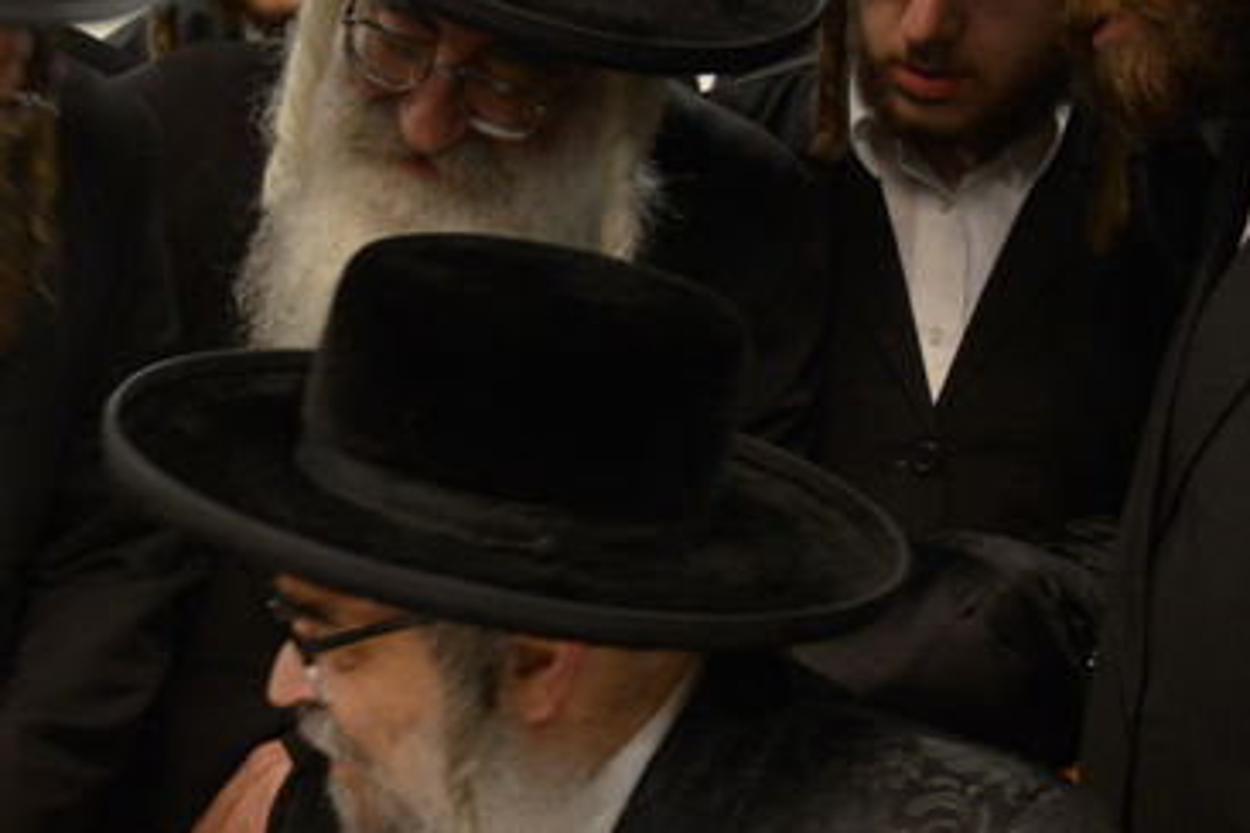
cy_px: 1108
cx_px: -164
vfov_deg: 11.9
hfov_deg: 17.6
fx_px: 3889
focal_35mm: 112
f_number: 5.6
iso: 2000
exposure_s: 1/40
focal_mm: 40
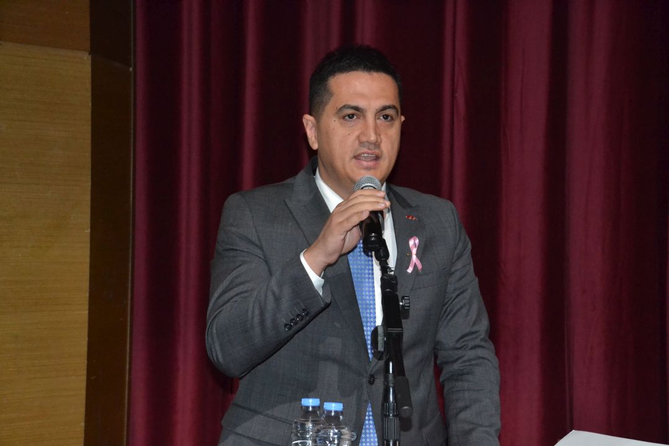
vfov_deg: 20.6
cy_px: 223
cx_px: 334
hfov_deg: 30.5
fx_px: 1226
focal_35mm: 66
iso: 3200
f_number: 4.5
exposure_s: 1/60
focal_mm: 44
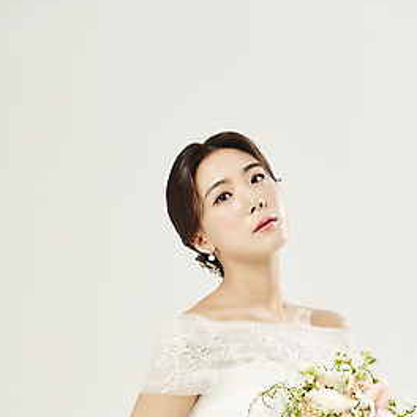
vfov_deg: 10.8
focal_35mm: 161
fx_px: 2194
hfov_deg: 10.9
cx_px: 208
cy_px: 283
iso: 160
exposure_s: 1/125
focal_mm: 125
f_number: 5.6
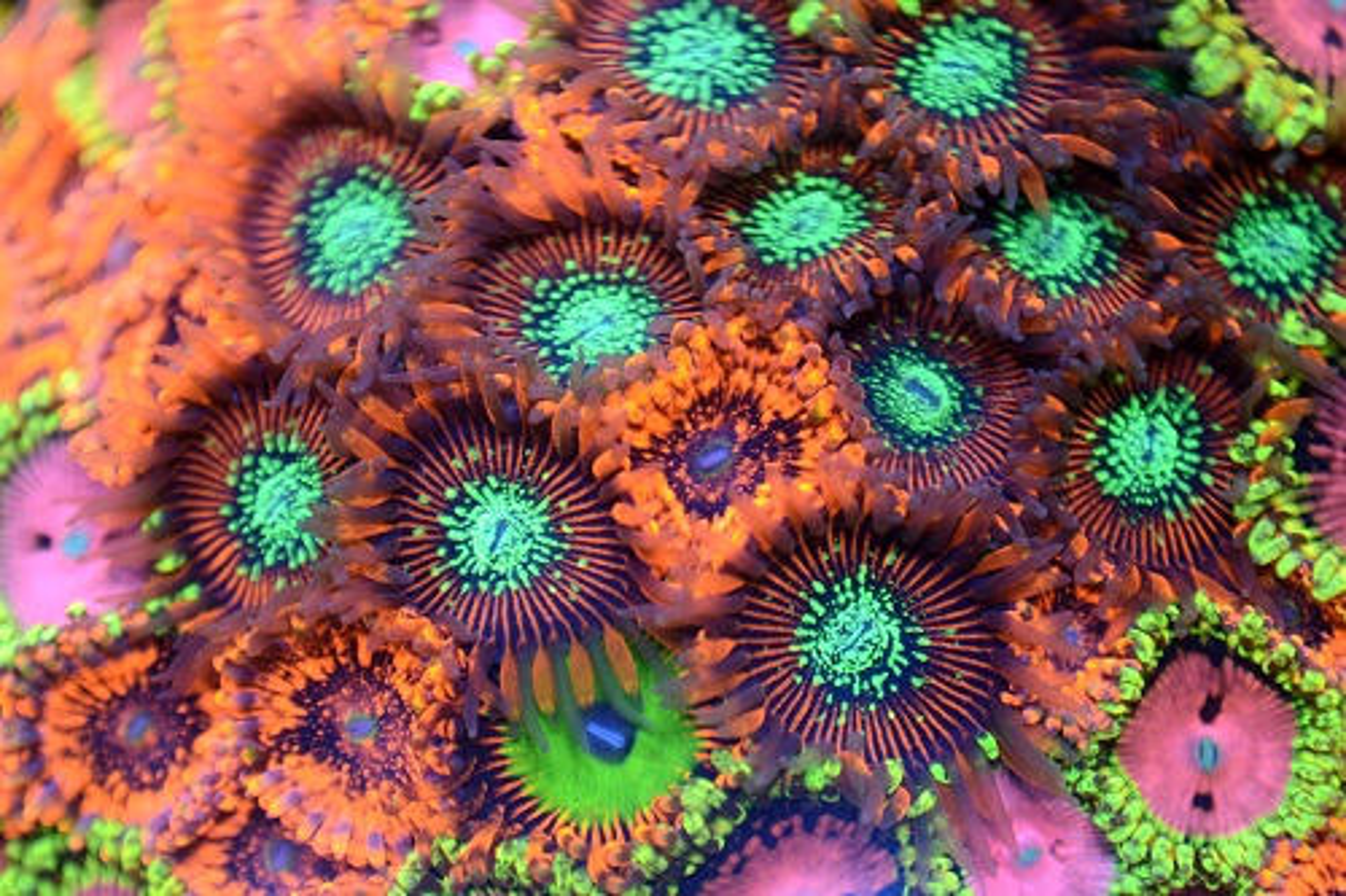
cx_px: 673
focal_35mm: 82
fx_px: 3083
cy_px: 448
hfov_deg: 24.6
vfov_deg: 16.5
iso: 800
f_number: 5.6
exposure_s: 1/30
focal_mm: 55
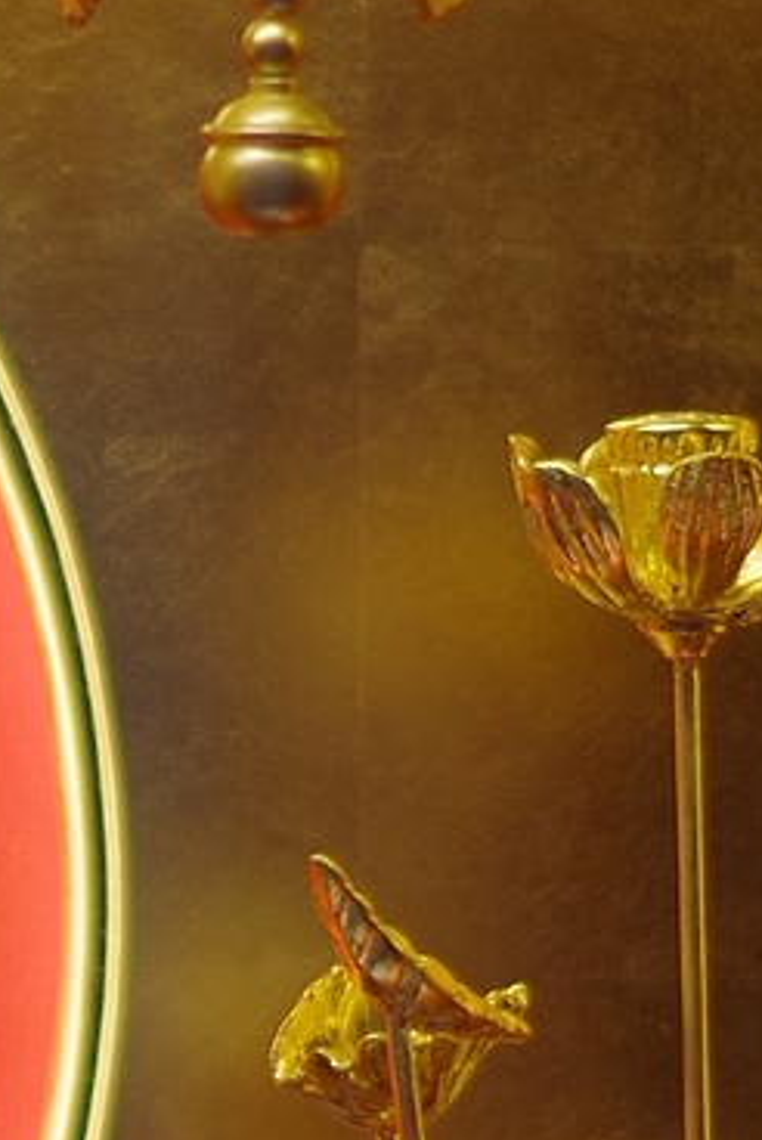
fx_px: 12390
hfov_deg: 3.5
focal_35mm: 391
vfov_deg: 5.3
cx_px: -1183
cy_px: 905
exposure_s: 1/60
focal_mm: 50
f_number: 1.8
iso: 100
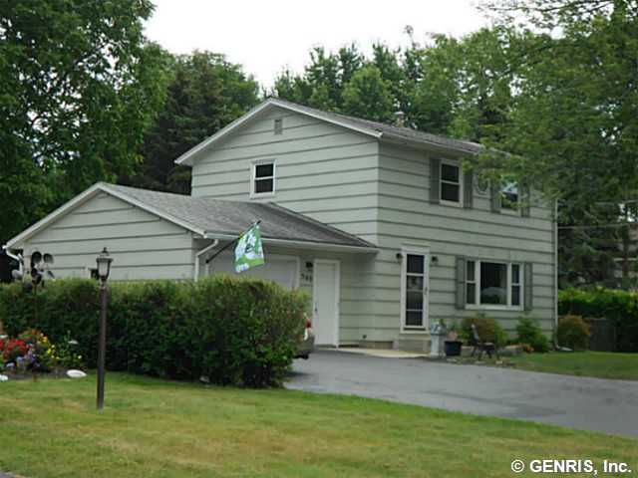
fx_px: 1032
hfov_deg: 34.3
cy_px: 239
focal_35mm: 56
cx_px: 319
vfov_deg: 26.1
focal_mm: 10
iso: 80
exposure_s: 1/200
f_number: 4.9
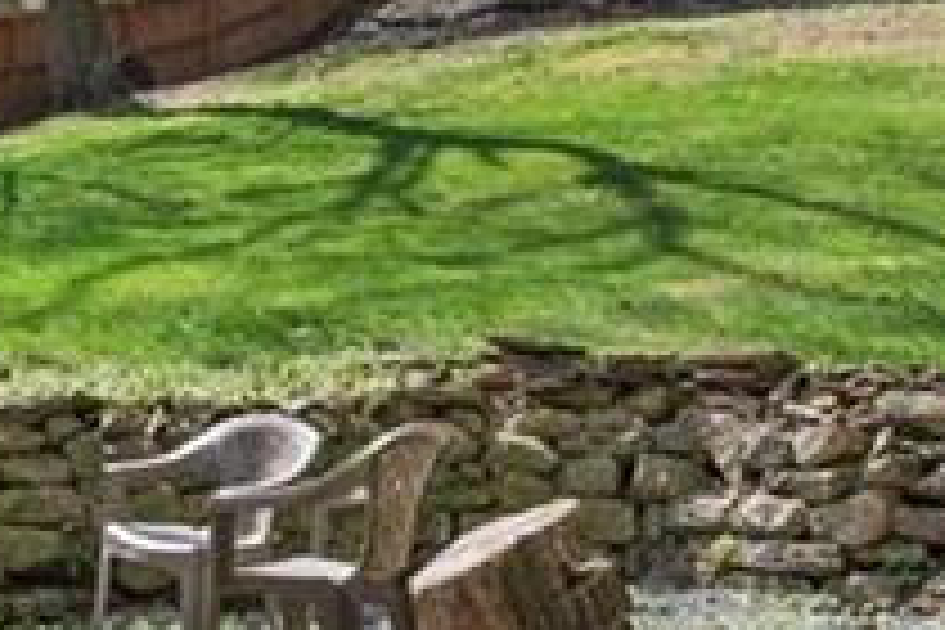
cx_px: 508
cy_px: 446
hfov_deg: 24.5
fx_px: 2179
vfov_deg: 16.4
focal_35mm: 83
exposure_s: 1/800
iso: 400
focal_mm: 17
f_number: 8
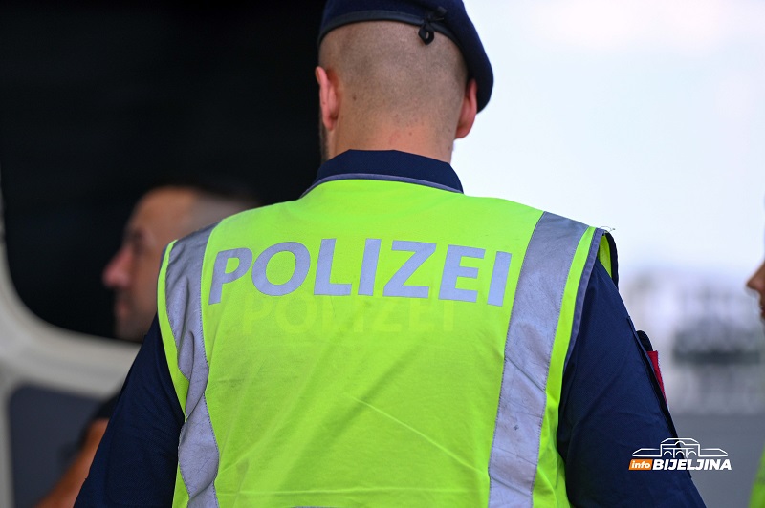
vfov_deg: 6.9
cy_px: 254
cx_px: 382
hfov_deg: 10.3
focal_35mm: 200
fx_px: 4246
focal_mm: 200
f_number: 2.8
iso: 320
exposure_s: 1/1600
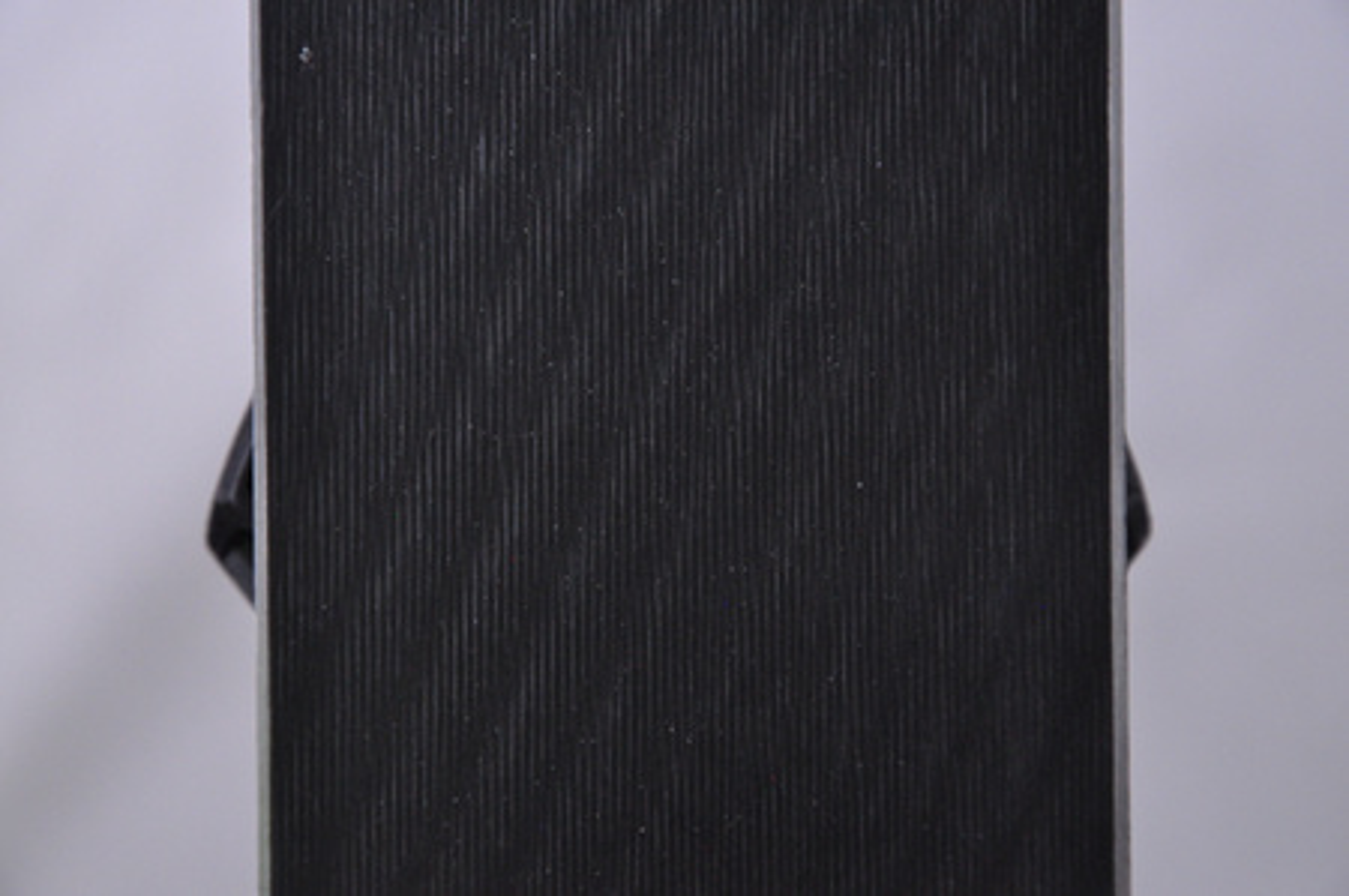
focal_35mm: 158
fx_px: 5895
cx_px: 674
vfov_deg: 8.7
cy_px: 448
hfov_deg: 13.1
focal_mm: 105
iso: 3200
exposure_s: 1/125
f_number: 9.5
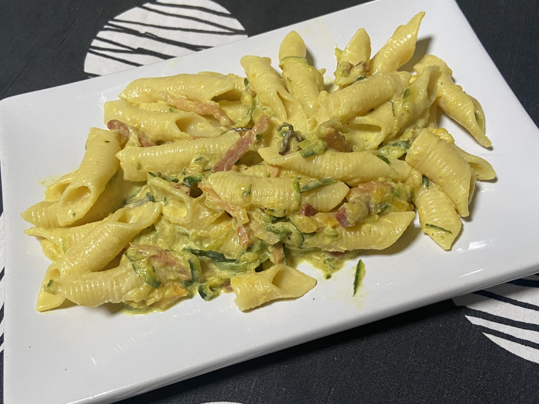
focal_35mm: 26
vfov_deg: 53.1
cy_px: 202
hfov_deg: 67.3
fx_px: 405
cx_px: 270
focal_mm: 4.25
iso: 320
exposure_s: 1/50
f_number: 1.8
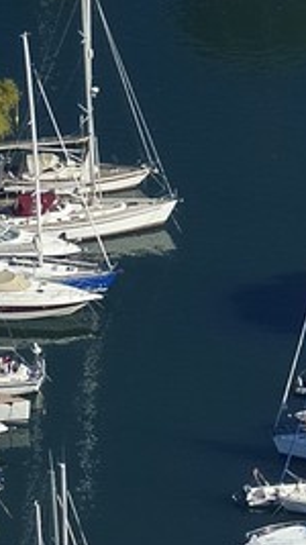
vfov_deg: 2.5
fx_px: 12215
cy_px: -916
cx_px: 706
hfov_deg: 1.4
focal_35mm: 846
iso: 800
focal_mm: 135
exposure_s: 1/1250
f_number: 13
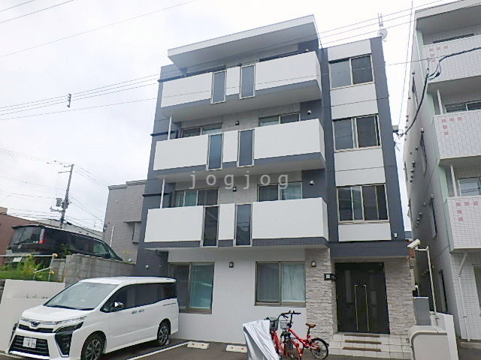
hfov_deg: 67.3
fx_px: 361
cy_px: 180
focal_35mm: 26
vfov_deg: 53.1
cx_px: 240
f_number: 4.3
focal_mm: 4.7
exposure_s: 1/640
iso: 125
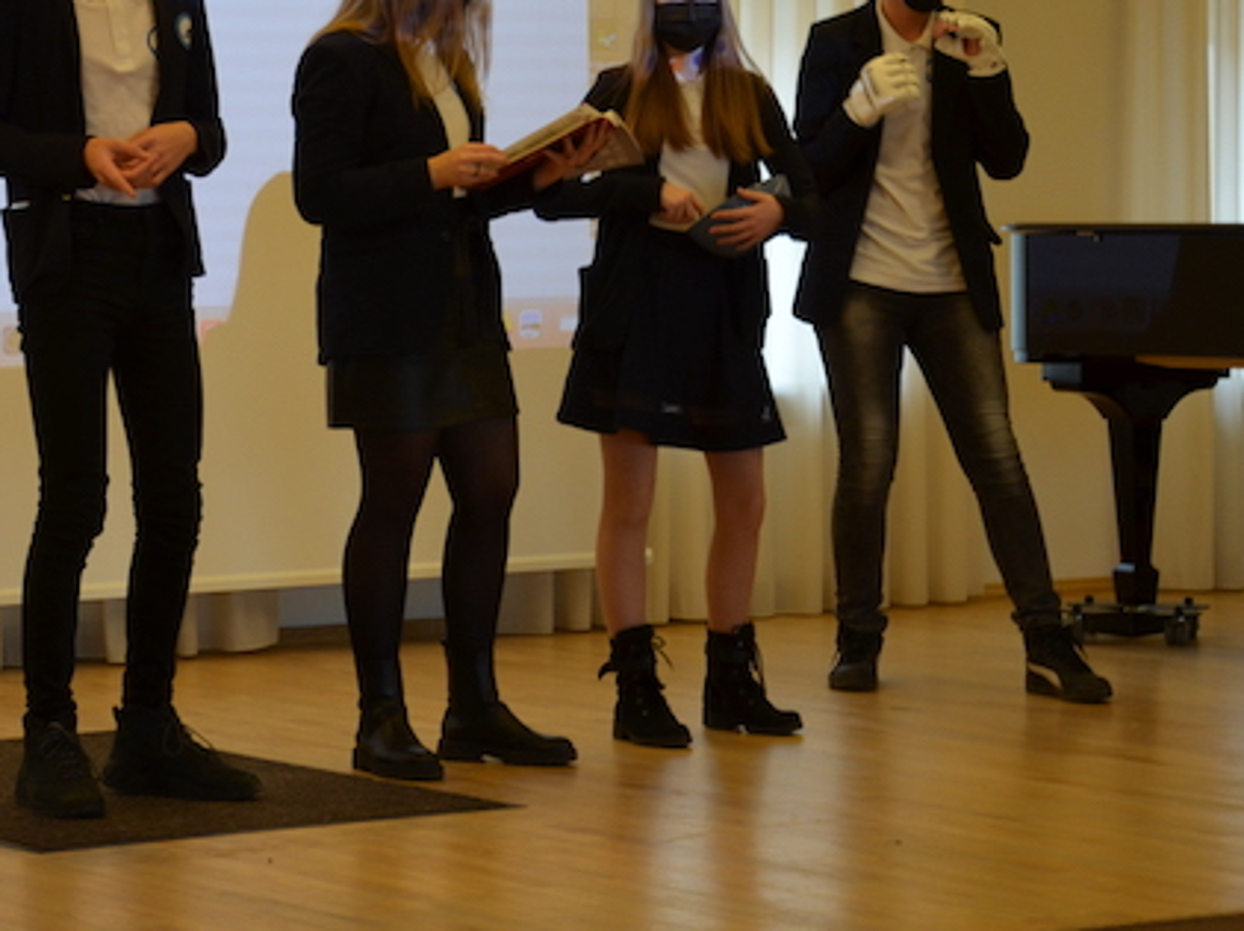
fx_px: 4705
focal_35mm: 131
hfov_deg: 15.0
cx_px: 404
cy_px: 250
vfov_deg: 11.3
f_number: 4.8
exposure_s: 1/60
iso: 500
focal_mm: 48
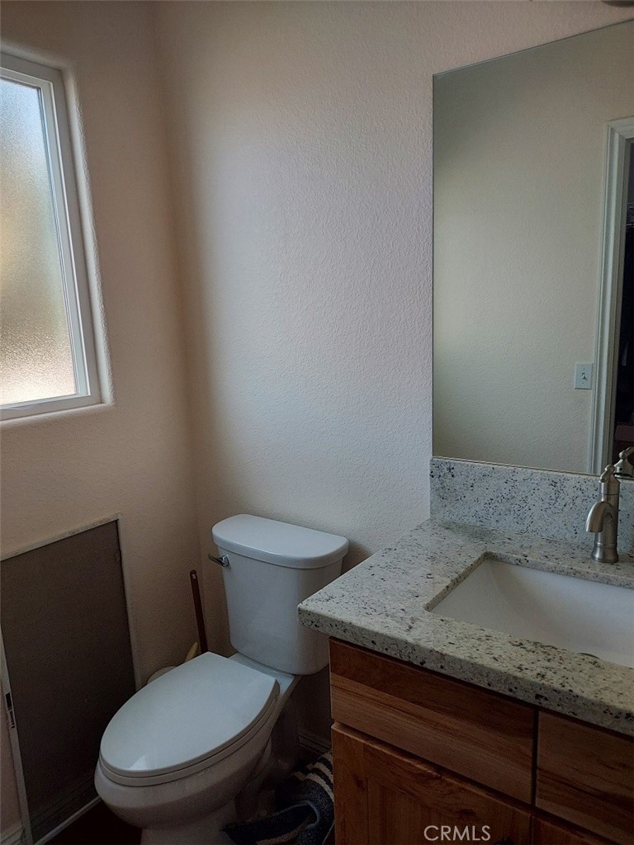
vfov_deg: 69.4
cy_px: 422
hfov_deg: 54.9
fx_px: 611
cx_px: 317
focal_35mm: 25
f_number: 2
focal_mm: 4.6
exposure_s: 1/60
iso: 80
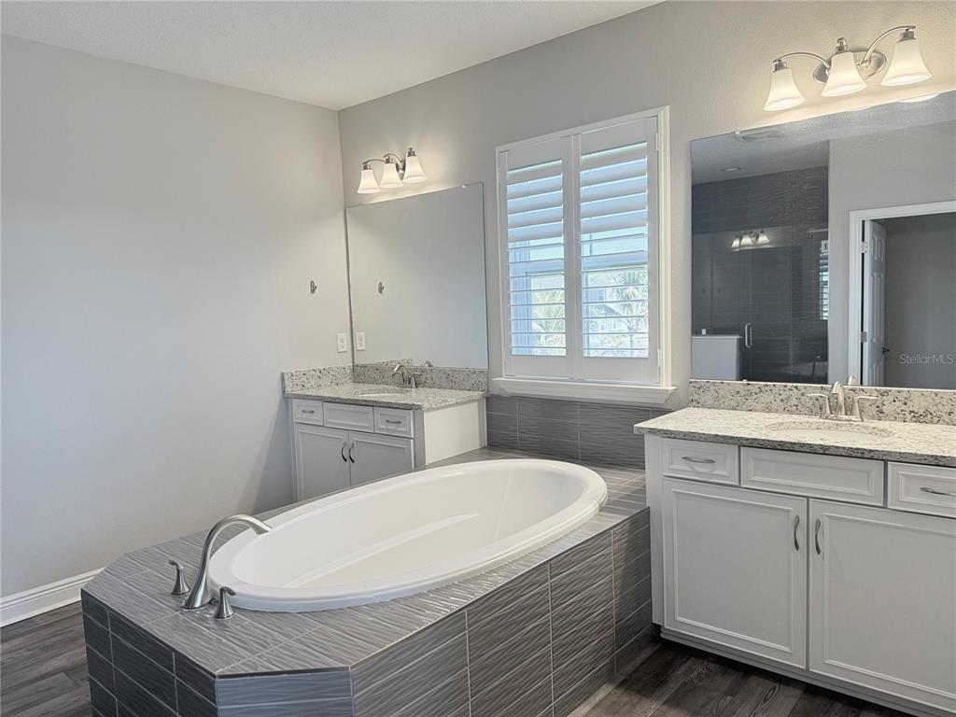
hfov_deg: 71.6
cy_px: 358
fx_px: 663
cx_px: 478
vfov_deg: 56.8
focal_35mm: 24
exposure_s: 1/240
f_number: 1.78
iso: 125
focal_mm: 6.76
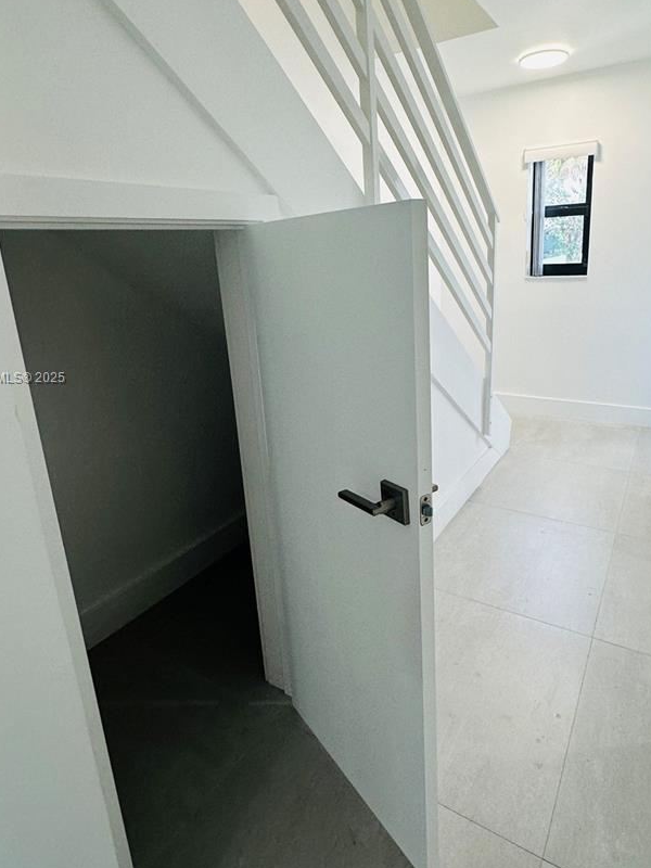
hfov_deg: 63.3
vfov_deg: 78.6
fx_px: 527
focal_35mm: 21
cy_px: 379
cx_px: 355
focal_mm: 2.22
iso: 125
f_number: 2.2
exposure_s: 1/120
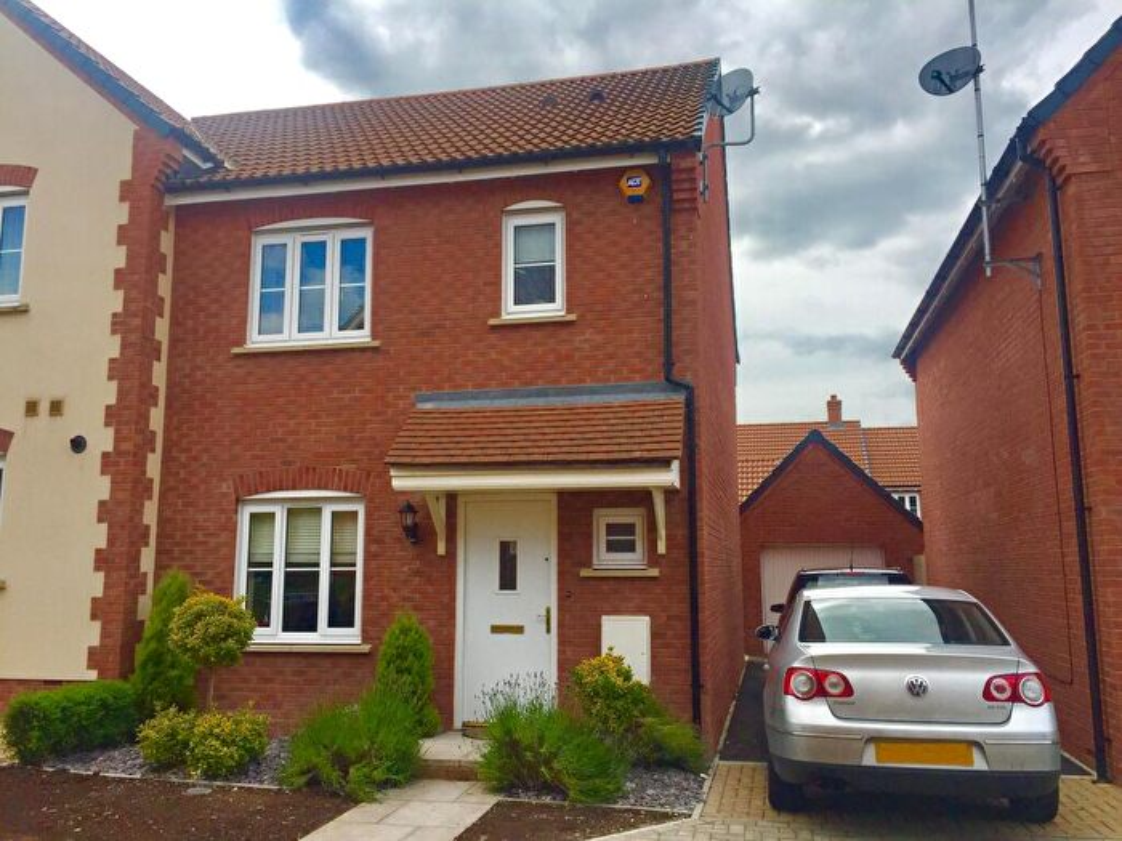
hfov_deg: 61.7
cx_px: 561
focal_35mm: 29
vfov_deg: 48.2
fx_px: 940
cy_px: 420
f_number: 2.2
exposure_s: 1/1980
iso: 32
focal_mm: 4.15
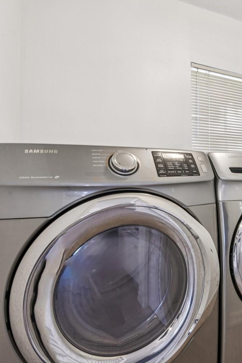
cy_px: 175
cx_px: 224
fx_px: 252
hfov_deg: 45.7
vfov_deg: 71.5
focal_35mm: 25
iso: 400
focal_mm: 16
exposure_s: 1/6
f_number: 8
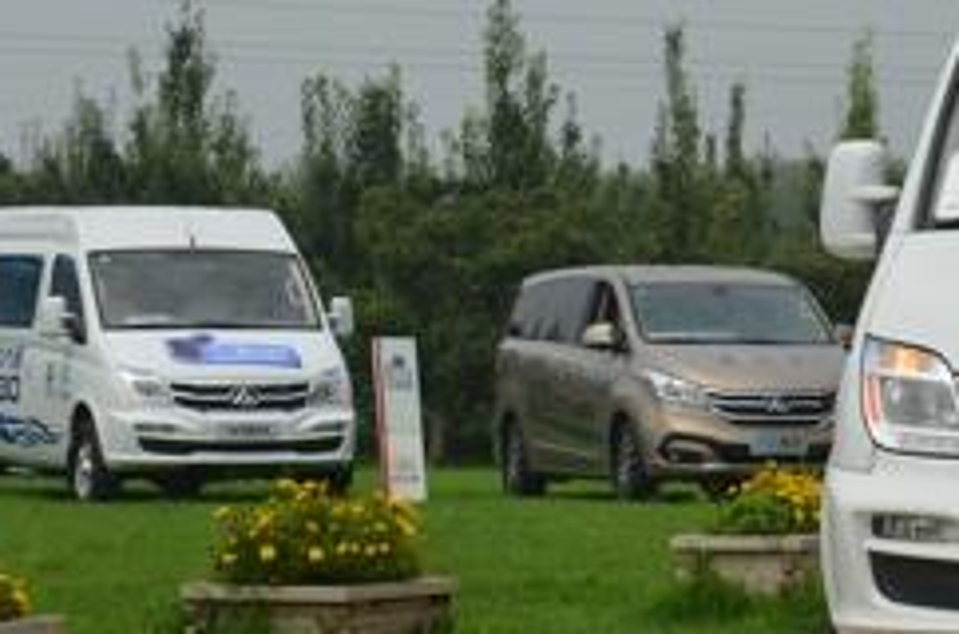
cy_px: 34
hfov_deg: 9.8
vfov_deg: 6.5
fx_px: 5526
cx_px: 1094
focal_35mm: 208
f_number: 10
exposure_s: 1/400
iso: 100
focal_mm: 42
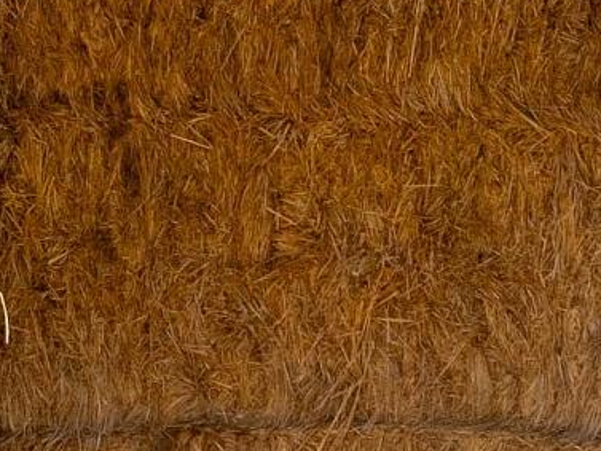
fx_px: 15943
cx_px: 11
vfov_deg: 1.6
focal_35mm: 918
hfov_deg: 2.2
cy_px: 273
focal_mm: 80
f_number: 10
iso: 200
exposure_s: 1/320
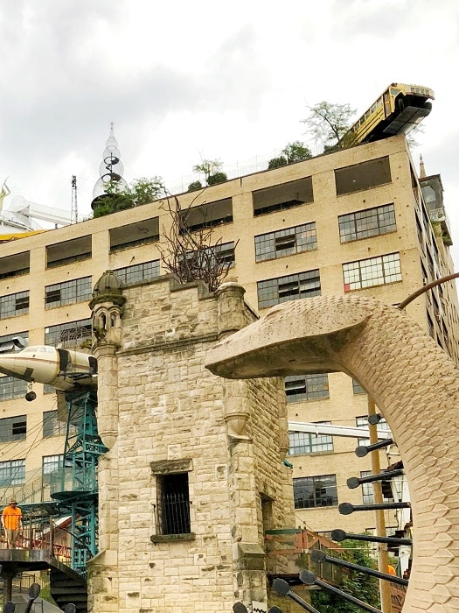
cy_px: 420
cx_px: 70
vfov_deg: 39.1
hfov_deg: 29.3
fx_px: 849
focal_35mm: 48
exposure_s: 1/24
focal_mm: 3.99
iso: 32
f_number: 1.8
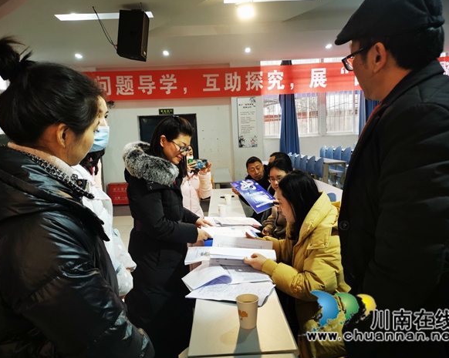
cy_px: 181
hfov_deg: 60.5
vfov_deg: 49.9
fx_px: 385
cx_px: 229
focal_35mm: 29
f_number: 1.8
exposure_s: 1/100
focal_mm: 5.58
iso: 160
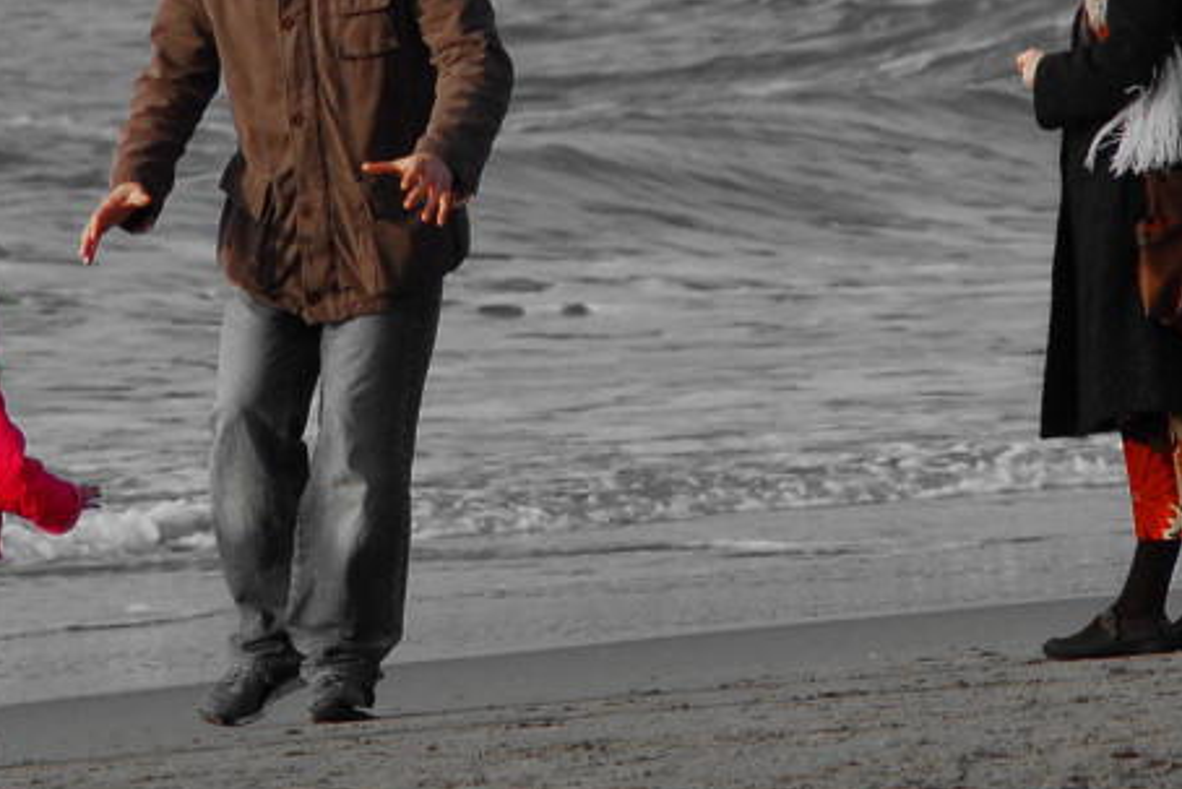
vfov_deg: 1.5
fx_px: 29295
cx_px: 531
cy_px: 193
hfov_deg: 2.3
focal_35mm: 892
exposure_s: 1/400
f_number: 8
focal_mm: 300
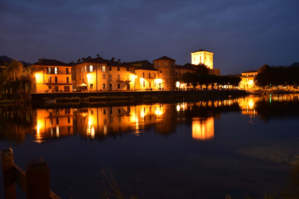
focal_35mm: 27
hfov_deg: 67.4
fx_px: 224
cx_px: 150
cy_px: 100
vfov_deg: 47.9
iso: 100
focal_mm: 18
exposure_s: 6
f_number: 4.5
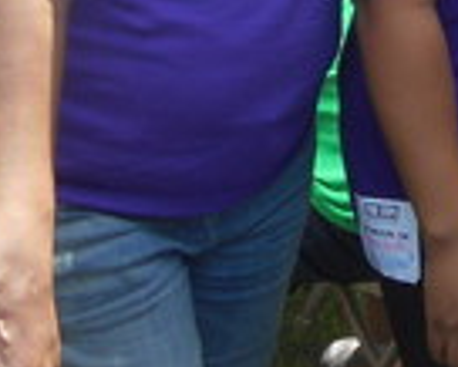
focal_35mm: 129
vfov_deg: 10.8
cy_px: -387
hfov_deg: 13.3
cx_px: 842
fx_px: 1750
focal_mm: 4.5
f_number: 3.7
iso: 80
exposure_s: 1/60
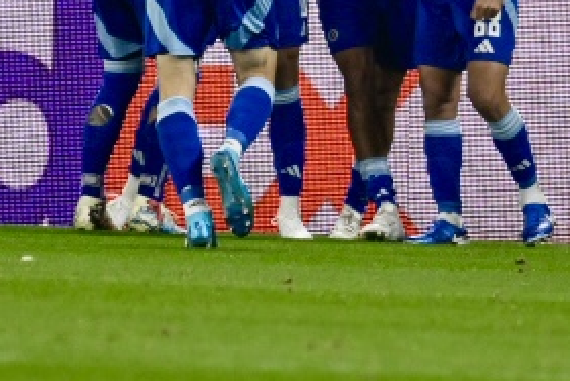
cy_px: -25
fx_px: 17377
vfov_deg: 1.3
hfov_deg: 1.9
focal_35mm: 1097
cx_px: 162
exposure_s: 1/800
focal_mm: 400
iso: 2000
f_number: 5.6
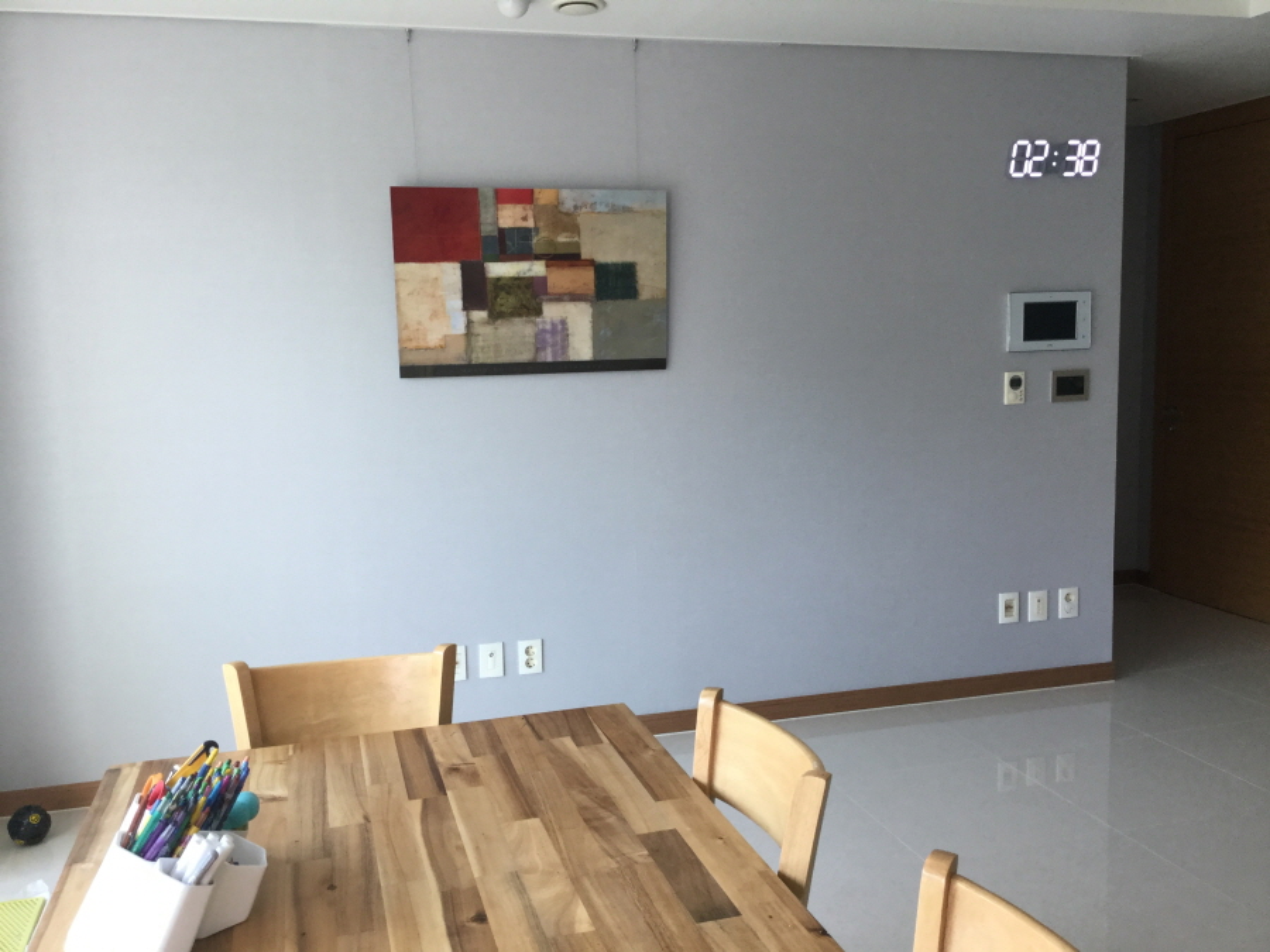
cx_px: 635
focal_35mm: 31
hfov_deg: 58.4
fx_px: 1137
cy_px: 476
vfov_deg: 45.4
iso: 25
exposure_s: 1/40
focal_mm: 3.3
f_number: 2.4
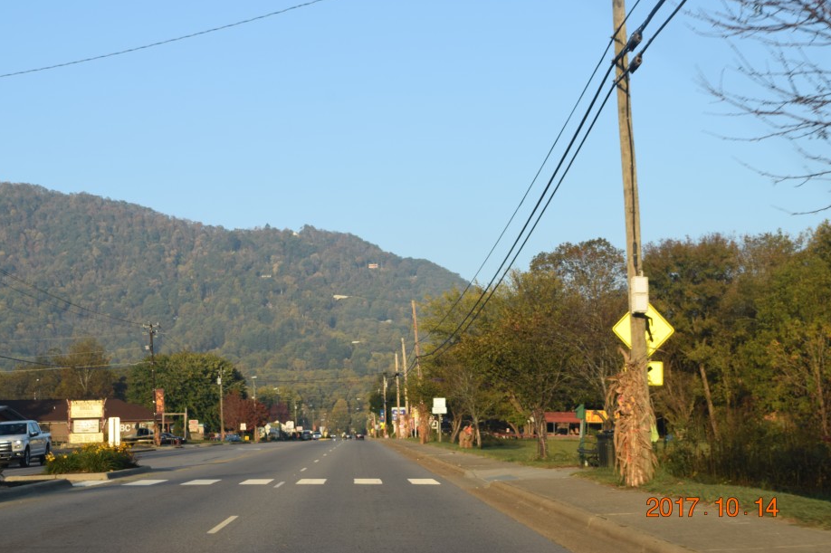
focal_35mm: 59
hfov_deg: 34.2
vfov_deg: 23.1
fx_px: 1351
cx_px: 403
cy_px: 245
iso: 320
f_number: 8
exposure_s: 1/250
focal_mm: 35
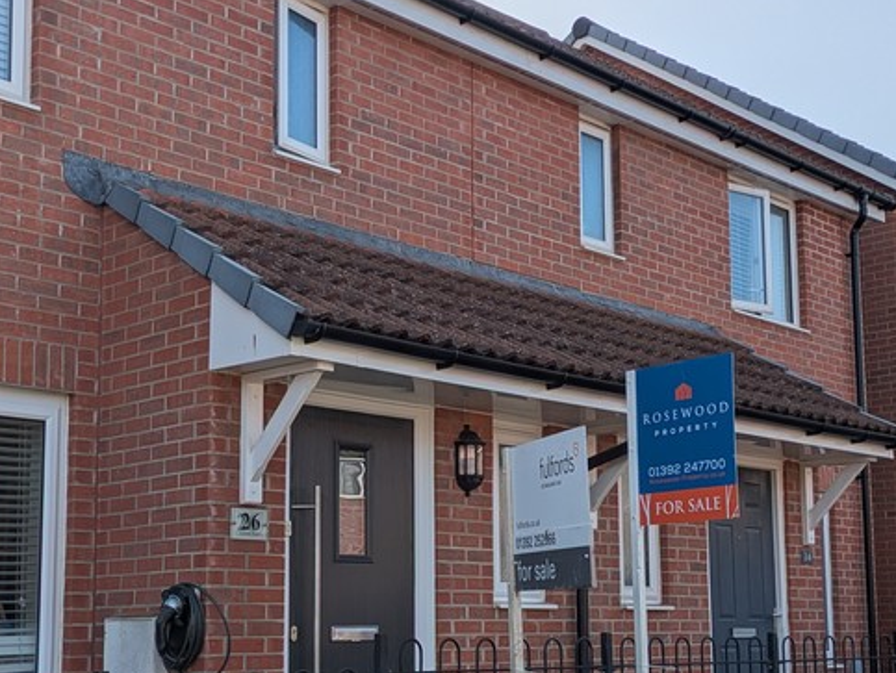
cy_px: 490
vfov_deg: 27.2
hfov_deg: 36.1
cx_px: 458
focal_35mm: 53
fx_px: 1373
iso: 47
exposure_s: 1/3745
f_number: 1.89
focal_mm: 5.43
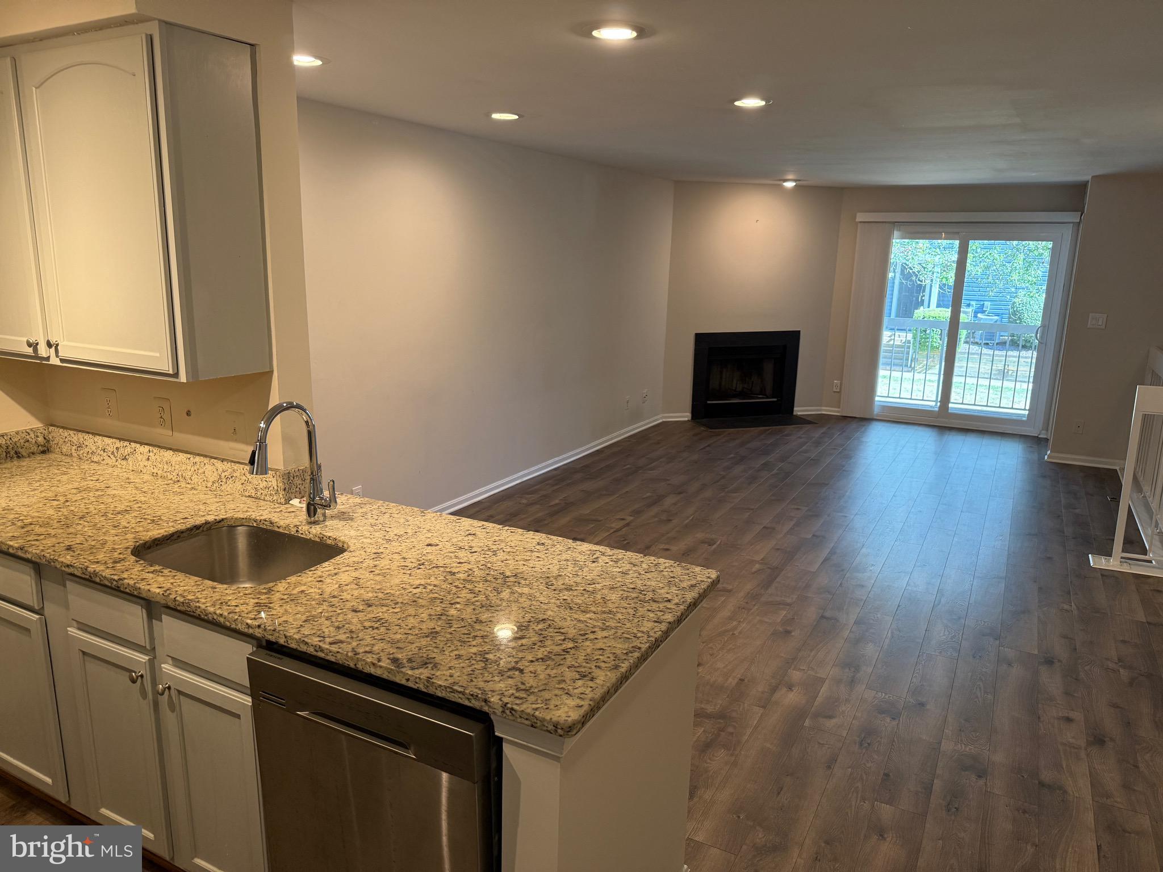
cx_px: 582
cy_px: 436
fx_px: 806
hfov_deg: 71.6
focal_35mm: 24
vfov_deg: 56.8
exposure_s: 1/120
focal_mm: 6.76
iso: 250
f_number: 1.78
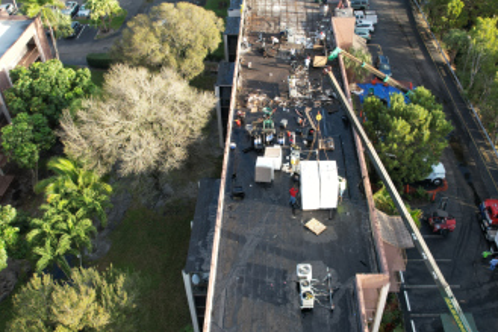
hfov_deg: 55.7
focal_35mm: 34
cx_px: 273
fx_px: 470
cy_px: 161
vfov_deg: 38.8
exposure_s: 1/320
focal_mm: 8.38
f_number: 2.8
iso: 100
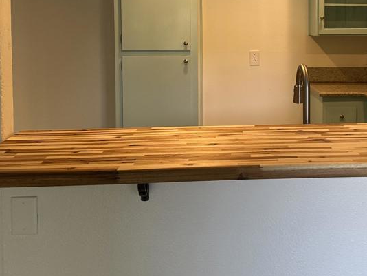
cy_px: 47
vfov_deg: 30.6
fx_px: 488
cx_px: 263
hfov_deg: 40.4
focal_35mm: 46
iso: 200
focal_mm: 6.86
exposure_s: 1/120
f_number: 1.78
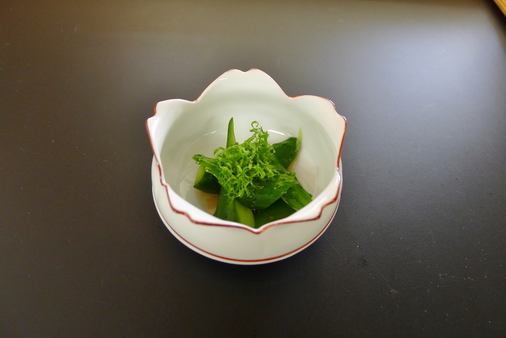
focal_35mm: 24
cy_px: 169
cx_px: 253
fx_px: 337
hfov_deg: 73.7
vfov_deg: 53.2
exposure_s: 1/60
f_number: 2
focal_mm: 5.1
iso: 250
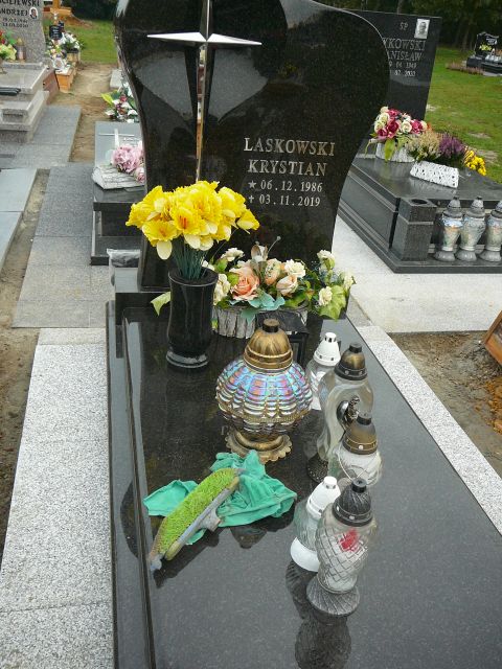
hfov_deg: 40.7
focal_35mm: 35
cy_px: 334
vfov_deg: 52.6
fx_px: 677
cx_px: 251
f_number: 2.8
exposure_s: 1/60
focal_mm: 5.2
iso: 100
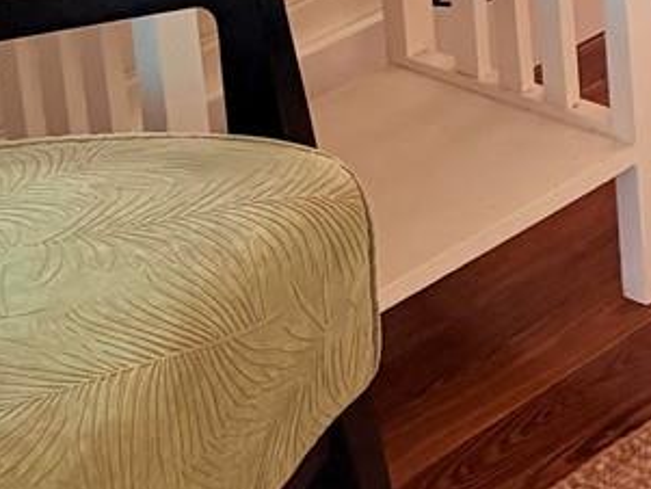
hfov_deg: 11.6
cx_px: 1585
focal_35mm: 138
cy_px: -723
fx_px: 2596
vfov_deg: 9.5
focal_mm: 5.96
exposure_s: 1/120
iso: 125
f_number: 1.6
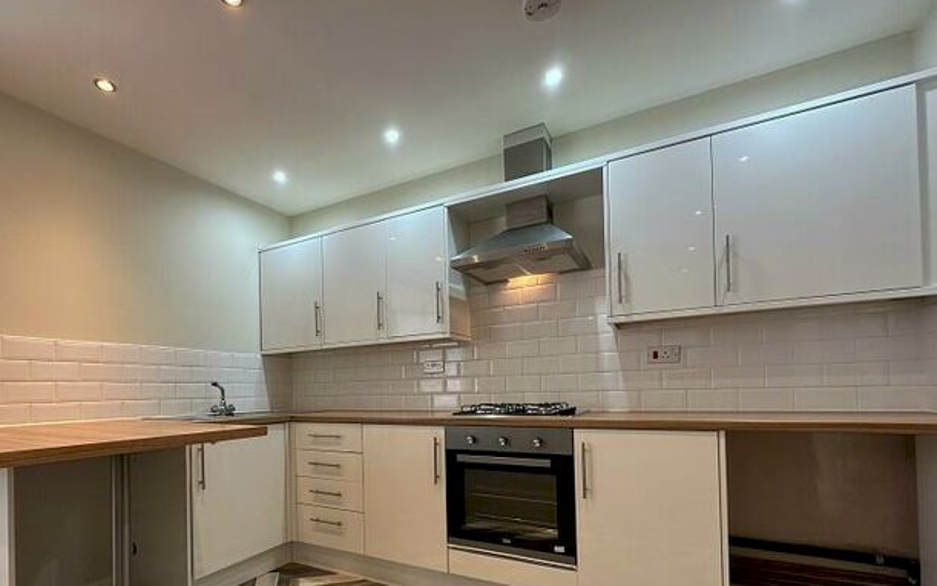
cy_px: 387
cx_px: 411
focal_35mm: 17
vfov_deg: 66.3
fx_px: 434
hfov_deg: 93.9
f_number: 2.2
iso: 160
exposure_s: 1/100
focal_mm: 2.22
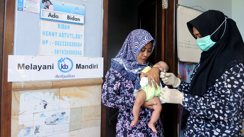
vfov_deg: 44.2
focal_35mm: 26
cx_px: 121
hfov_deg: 71.9
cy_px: 56
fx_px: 168
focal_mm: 16
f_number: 5.6
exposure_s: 1/125
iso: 800
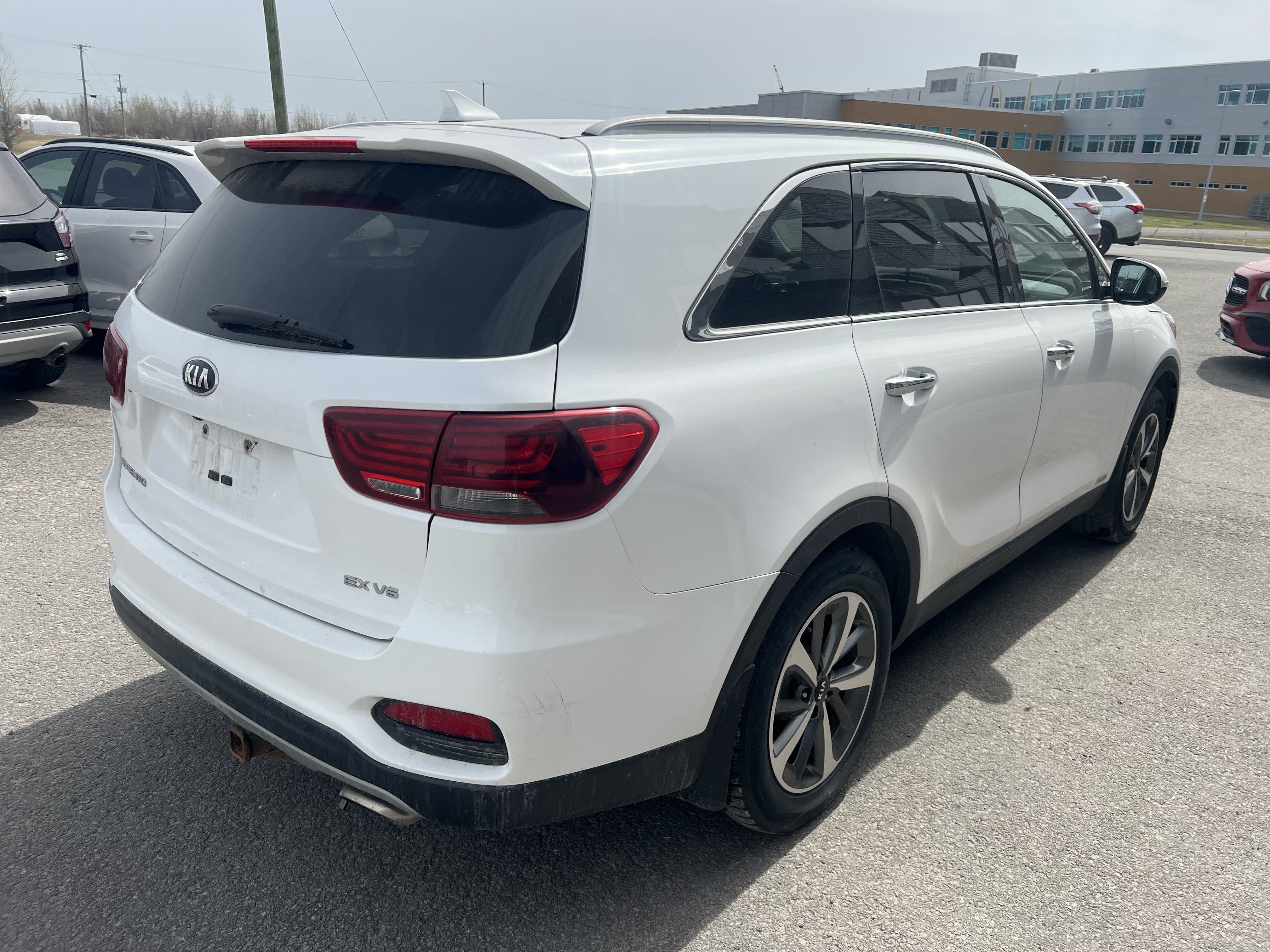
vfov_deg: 53.1
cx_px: 635
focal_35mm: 26
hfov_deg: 67.3
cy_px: 476
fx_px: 954
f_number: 1.5
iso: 50
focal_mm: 5.7
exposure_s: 1/4831
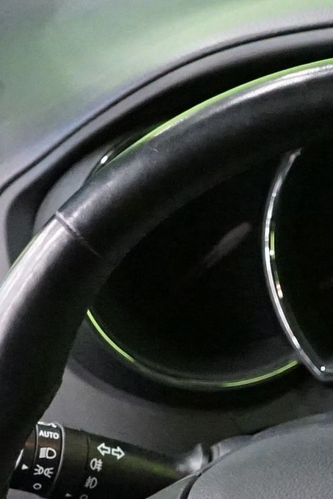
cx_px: 449
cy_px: 556
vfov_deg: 12.4
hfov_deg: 8.4
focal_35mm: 162
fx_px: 2245
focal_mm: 28
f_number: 3.5
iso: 6400
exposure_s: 1/30
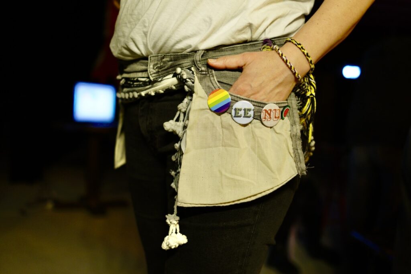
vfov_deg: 37.9
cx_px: 206
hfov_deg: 54.4
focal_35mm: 35
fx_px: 400
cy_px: 137
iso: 1600
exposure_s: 1/100
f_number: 2
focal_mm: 35
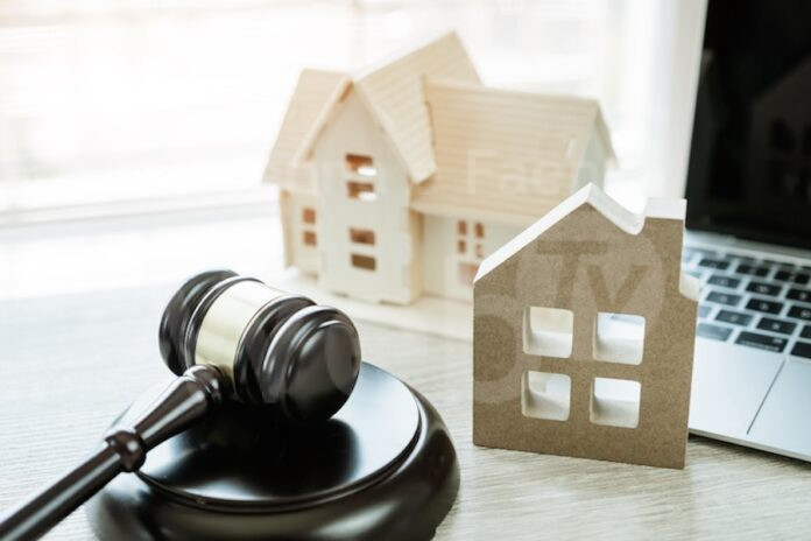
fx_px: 1183
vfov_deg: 25.8
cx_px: 406
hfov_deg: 37.9
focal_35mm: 52
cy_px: 270
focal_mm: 35
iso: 100
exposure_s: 1/160
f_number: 2.8
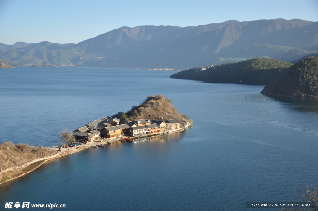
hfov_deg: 43.7
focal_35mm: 45
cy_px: 106
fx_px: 397
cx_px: 159
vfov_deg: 29.8
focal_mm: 30
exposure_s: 1/500
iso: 200
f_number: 4.2
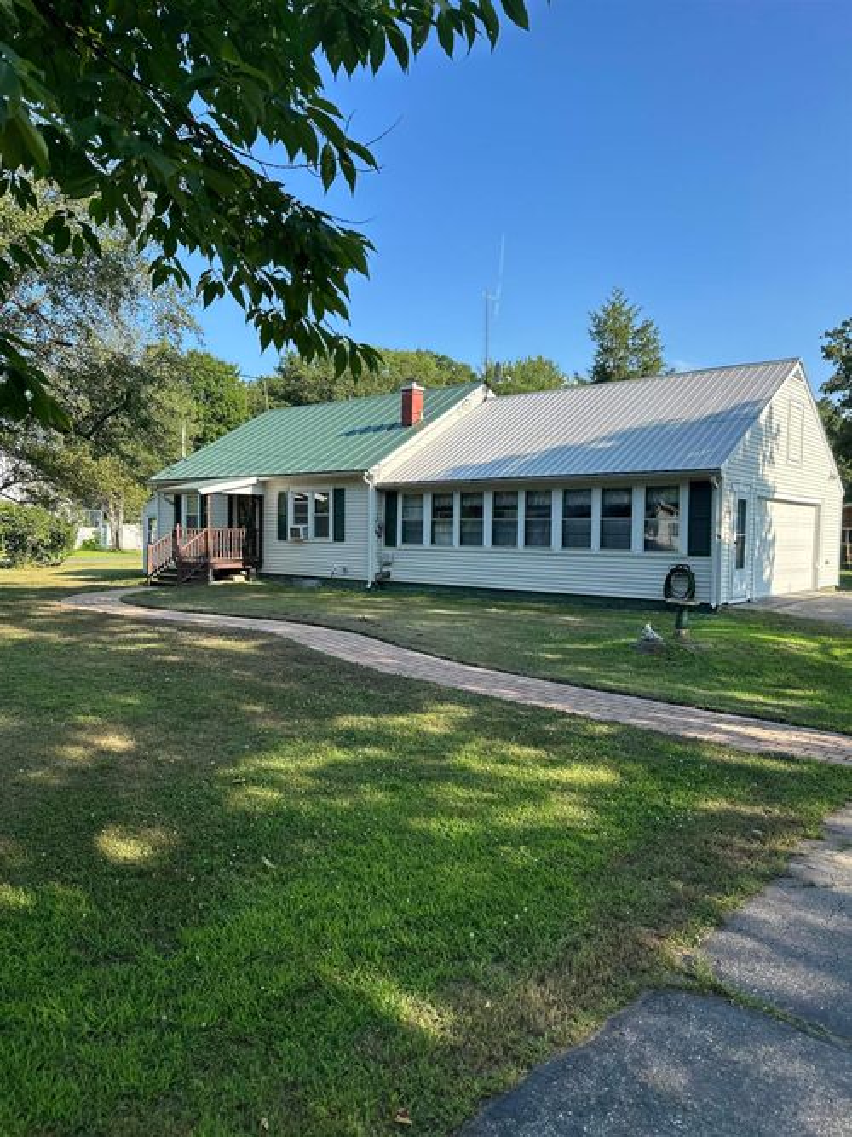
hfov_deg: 56.8
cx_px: 426
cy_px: 568
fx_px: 788
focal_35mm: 24
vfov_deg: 71.6
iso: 80
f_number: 1.78
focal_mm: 6.86
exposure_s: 1/1845
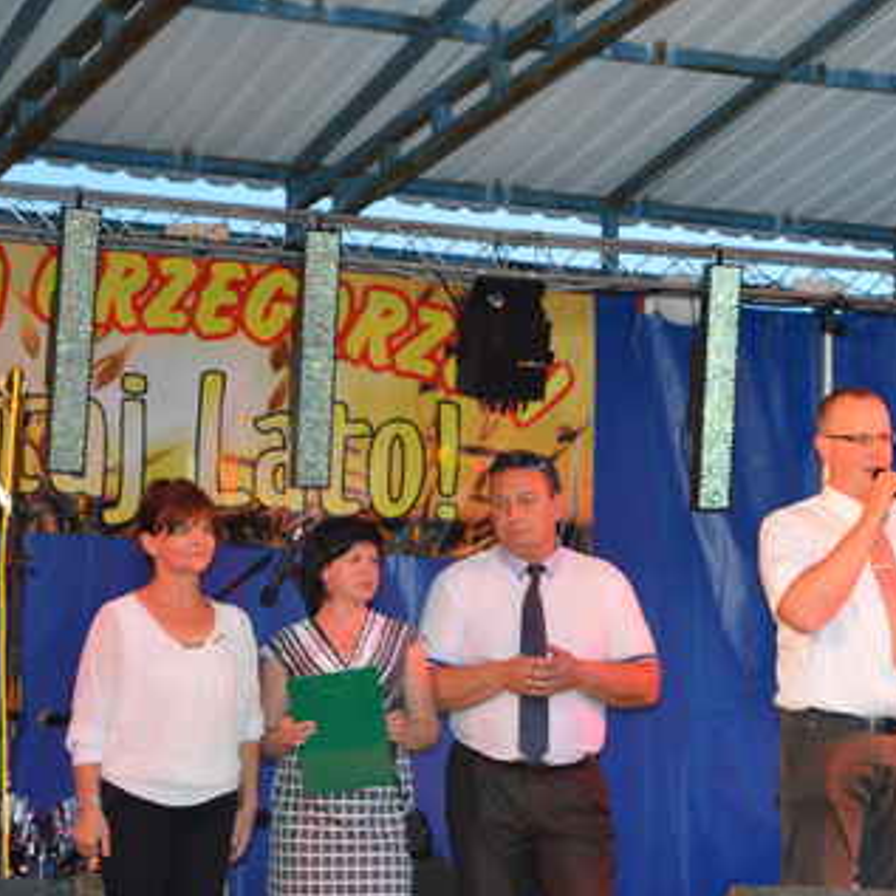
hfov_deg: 14.8
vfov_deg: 14.9
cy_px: 521
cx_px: 777
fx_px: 3426
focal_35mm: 117
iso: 1100
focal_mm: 48
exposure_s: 1/60
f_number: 5.3
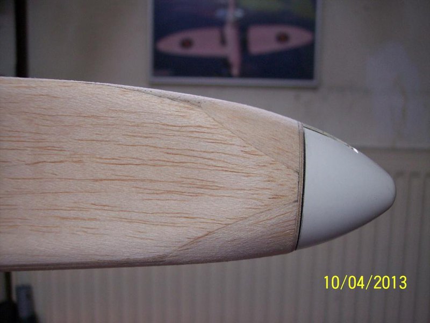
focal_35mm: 39
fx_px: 484
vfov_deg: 36.8
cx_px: 215
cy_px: 162
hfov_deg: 47.9
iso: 200
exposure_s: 1/30
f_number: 3.4
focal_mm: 8
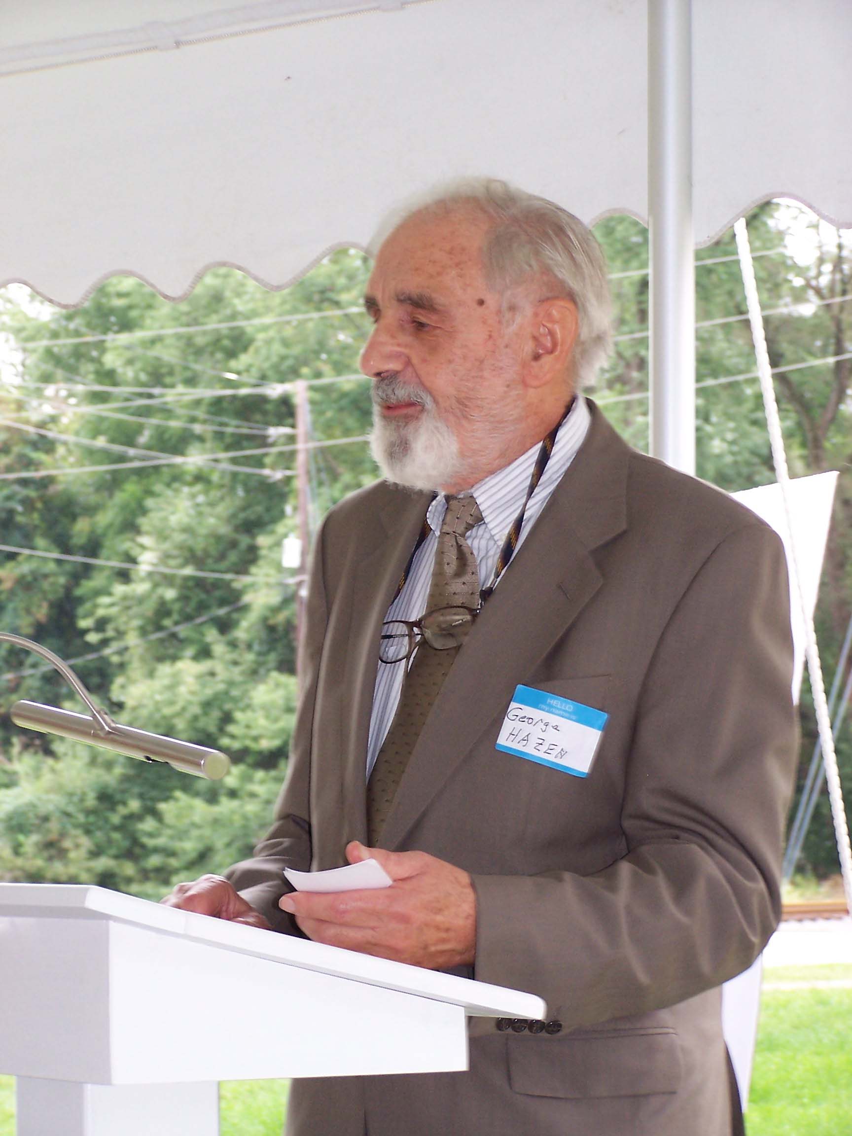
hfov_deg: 11.6
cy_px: 568
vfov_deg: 15.4
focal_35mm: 128
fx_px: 4201
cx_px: 426
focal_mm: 21.2
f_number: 3.2
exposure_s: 1/125
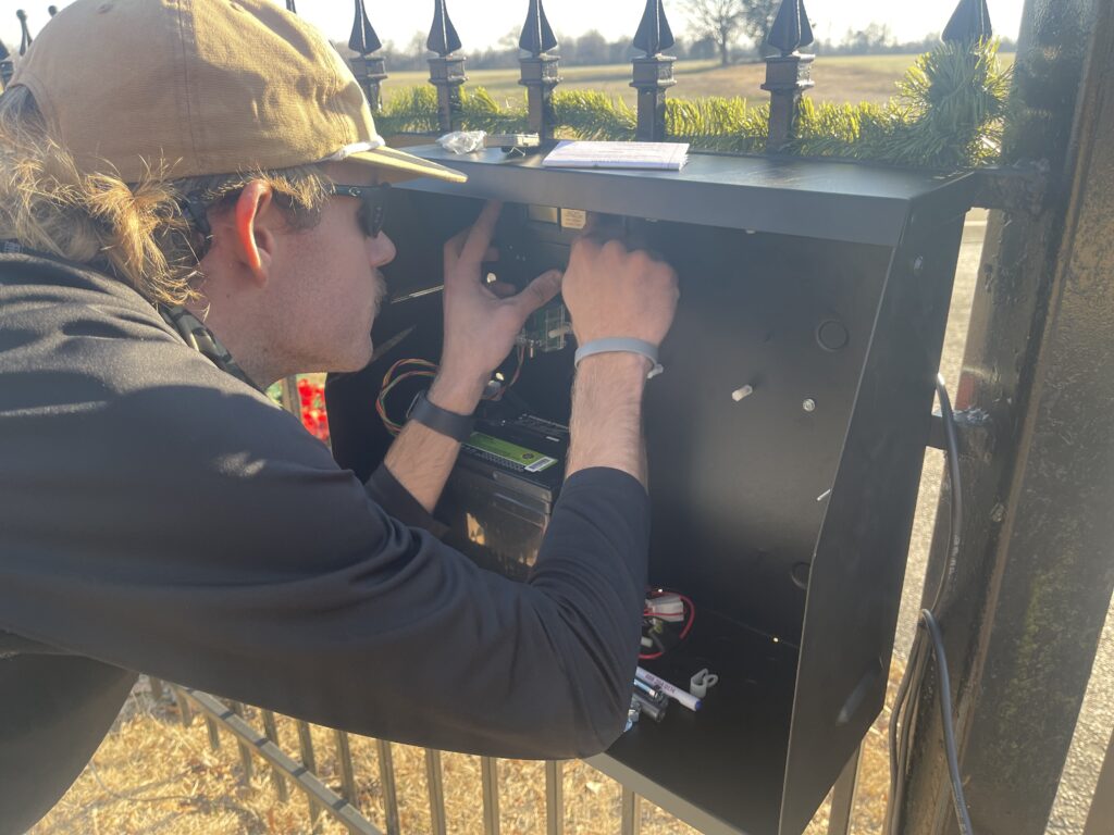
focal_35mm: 25
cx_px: 557
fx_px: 805
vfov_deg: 54.9
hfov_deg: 69.4
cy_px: 418
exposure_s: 1/272
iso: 32
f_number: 1.6
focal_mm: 5.1
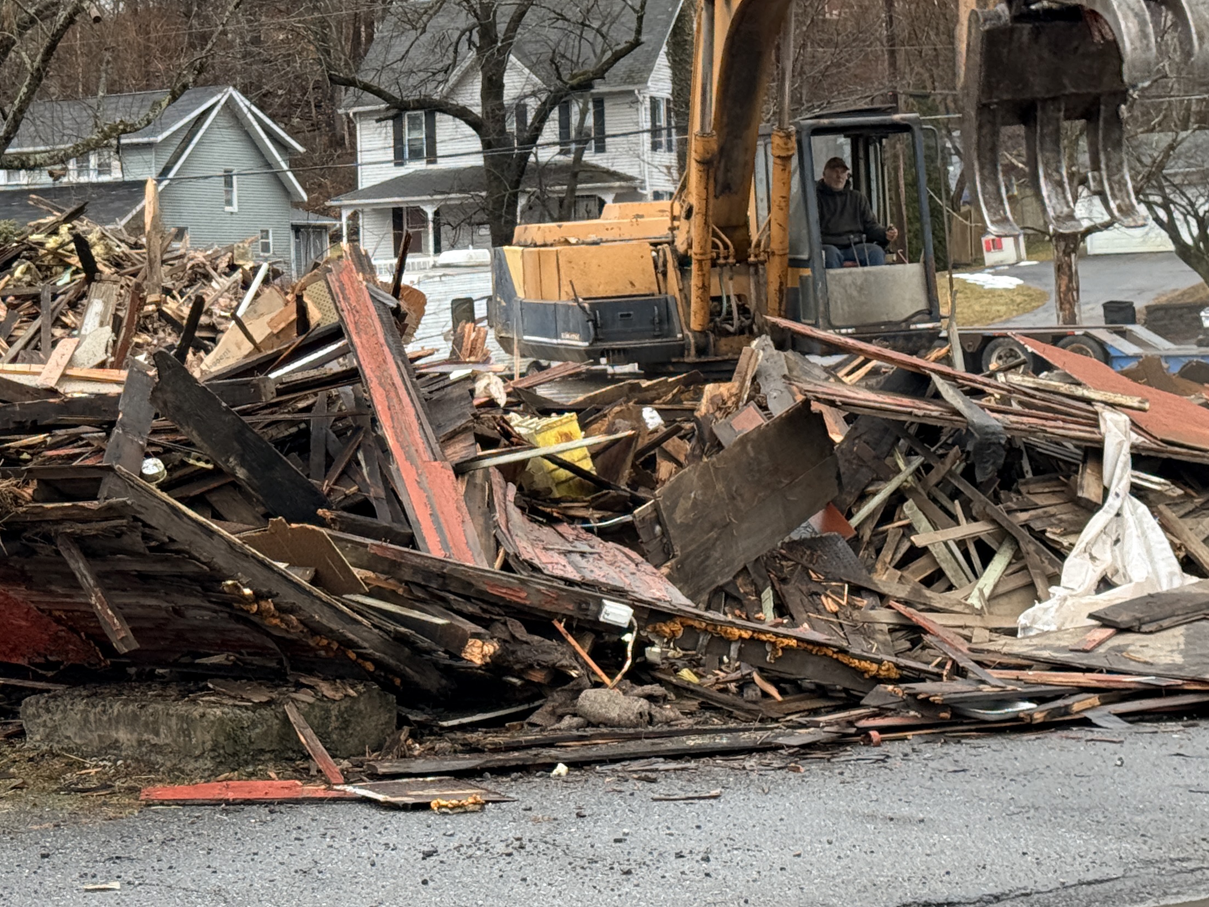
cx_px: 395
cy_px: 210
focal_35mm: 88
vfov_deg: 16.7
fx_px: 3073
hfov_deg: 22.2
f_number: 1.78
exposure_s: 1/268
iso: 100
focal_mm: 6.76
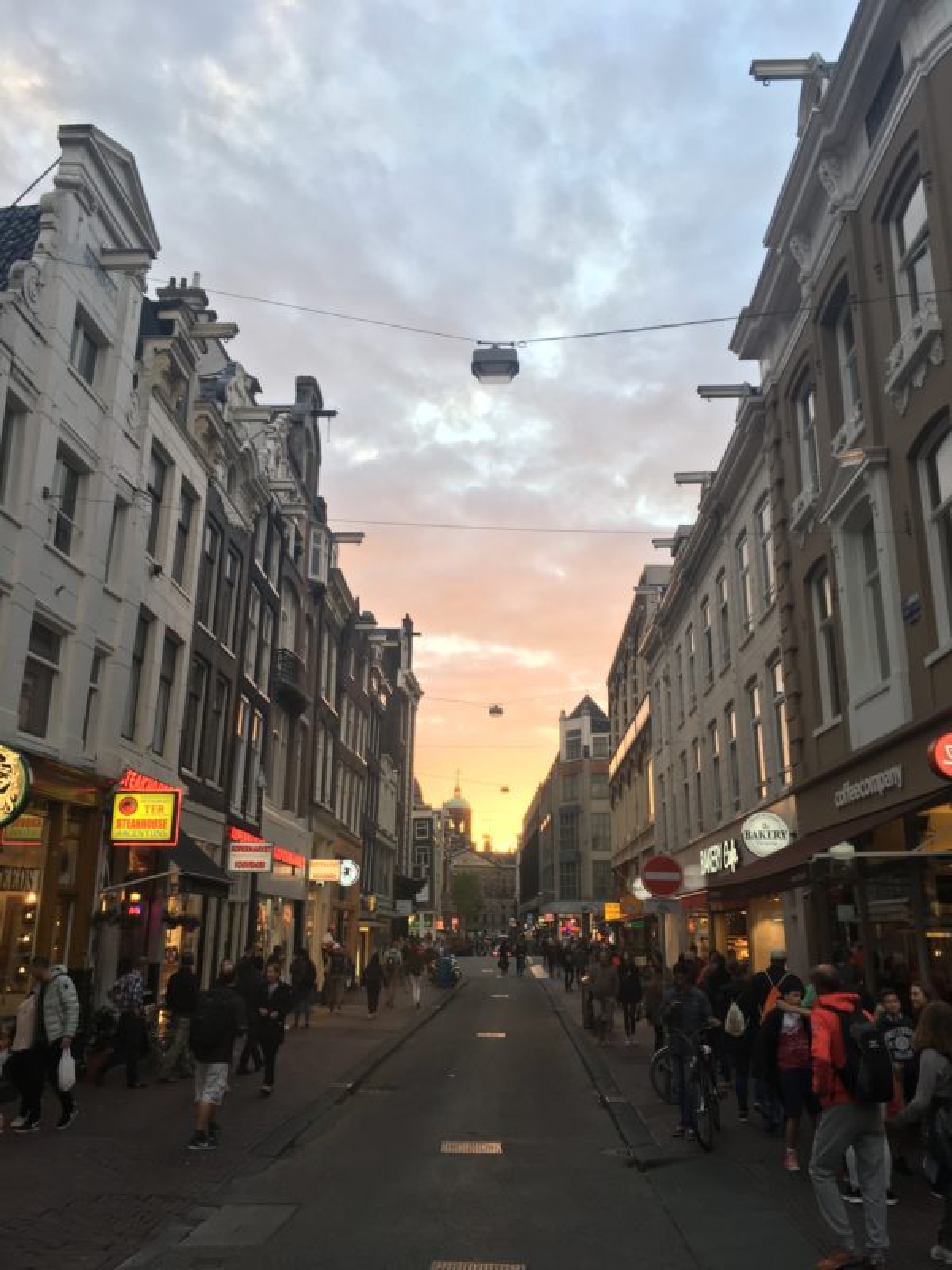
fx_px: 1063
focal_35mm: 29
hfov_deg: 48.2
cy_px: 635
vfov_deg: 61.7
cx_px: 476
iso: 40
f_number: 2.2
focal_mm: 4.15
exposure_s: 1/100
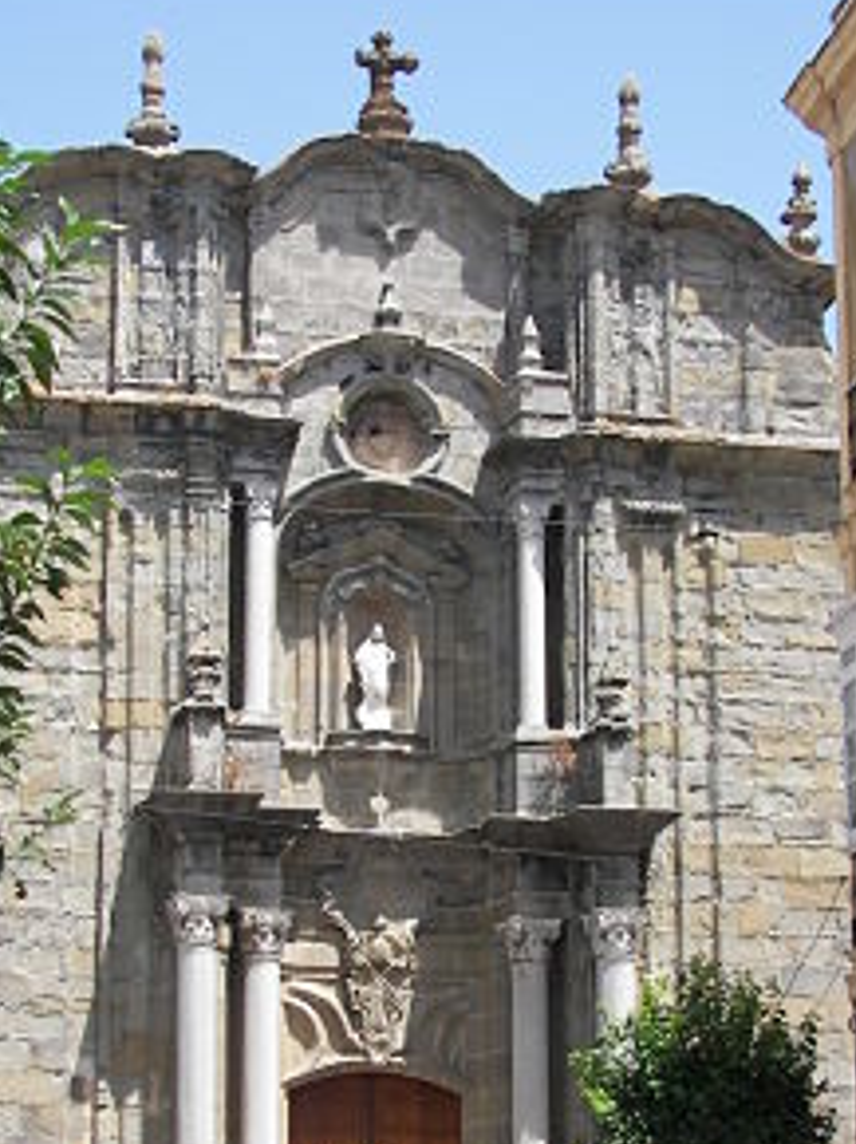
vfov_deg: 21.1
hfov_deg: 16.0
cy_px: 866
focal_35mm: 92
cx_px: 406
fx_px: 3038
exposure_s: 1/500
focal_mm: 8.3
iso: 50
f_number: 2.8
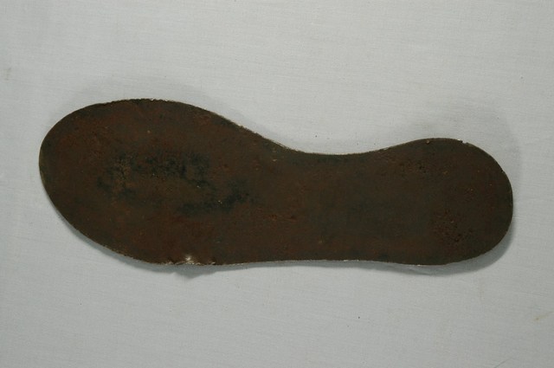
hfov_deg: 33.4
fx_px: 922
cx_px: 277
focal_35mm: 60
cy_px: 184
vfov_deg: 22.6
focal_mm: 40
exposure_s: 1/4
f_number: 10
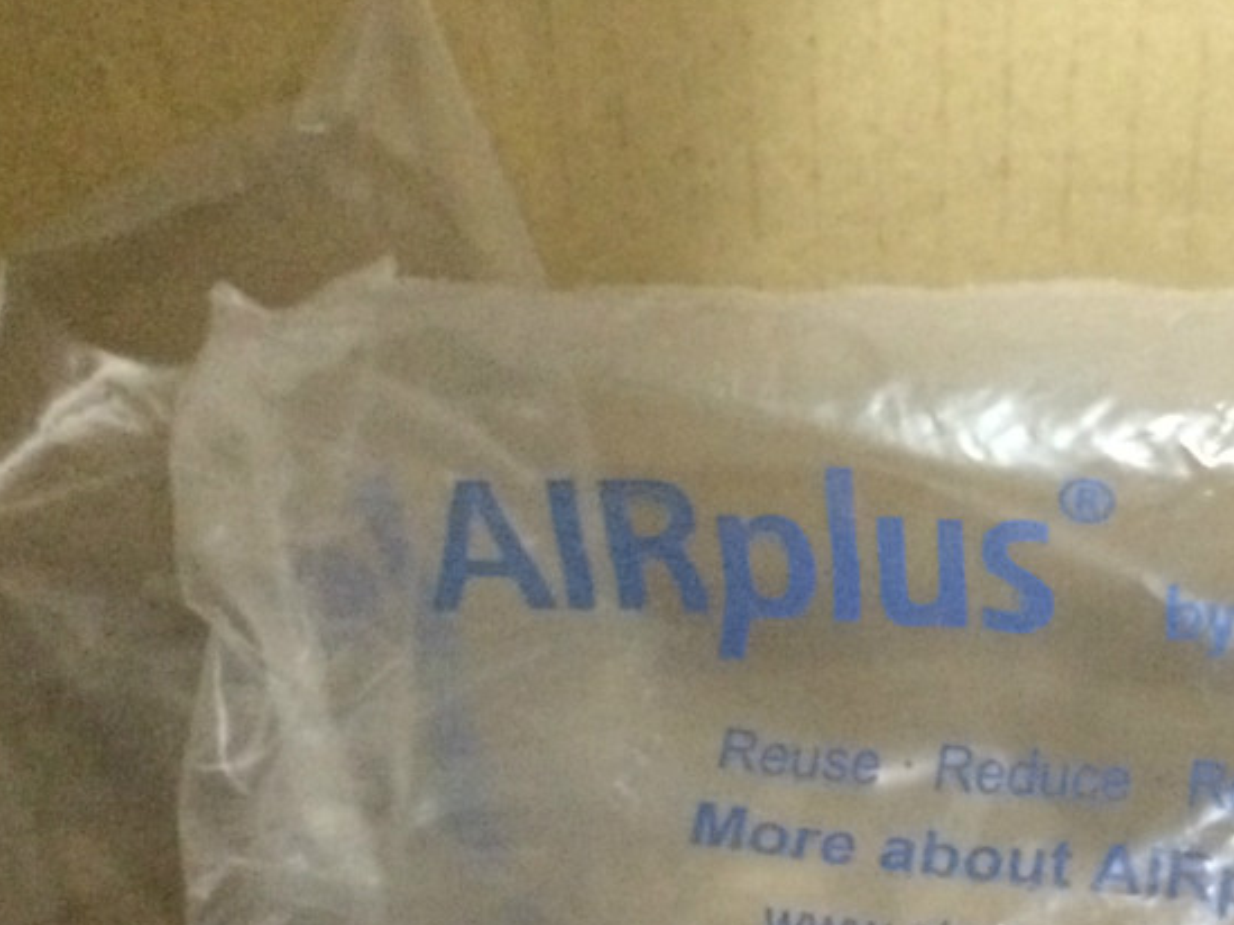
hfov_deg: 26.4
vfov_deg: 20.0
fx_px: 2566
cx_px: 1025
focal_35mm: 72
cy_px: 831
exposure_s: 1/15
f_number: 2.2
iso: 640
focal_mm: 4.15
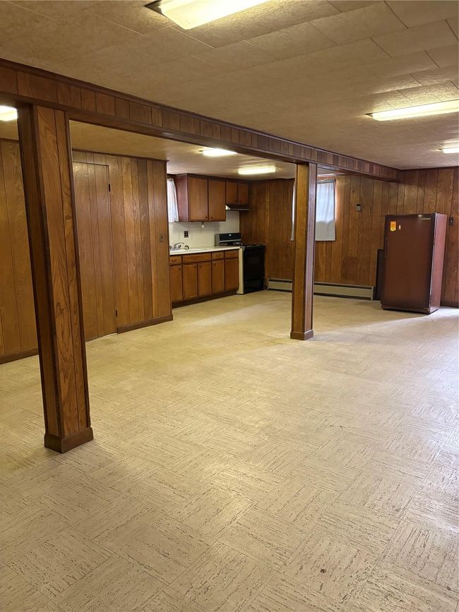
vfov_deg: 67.3
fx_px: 460
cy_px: 306
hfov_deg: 53.1
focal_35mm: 26
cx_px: 230
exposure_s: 1/30
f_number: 1.6
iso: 500
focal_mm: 5.96
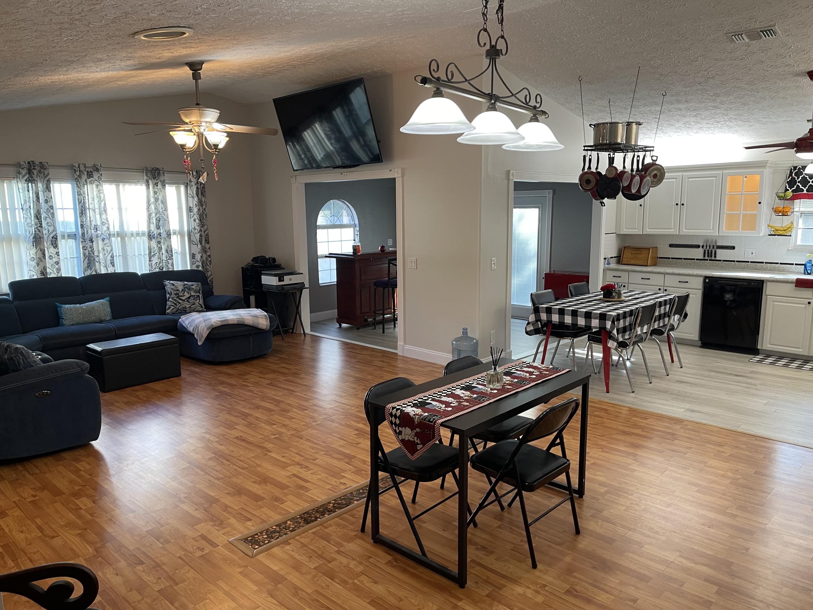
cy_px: 305
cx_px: 406
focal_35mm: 25
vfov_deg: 54.9
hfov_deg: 69.4
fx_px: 587
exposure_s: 1/60
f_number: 1.6
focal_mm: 5.1
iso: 100
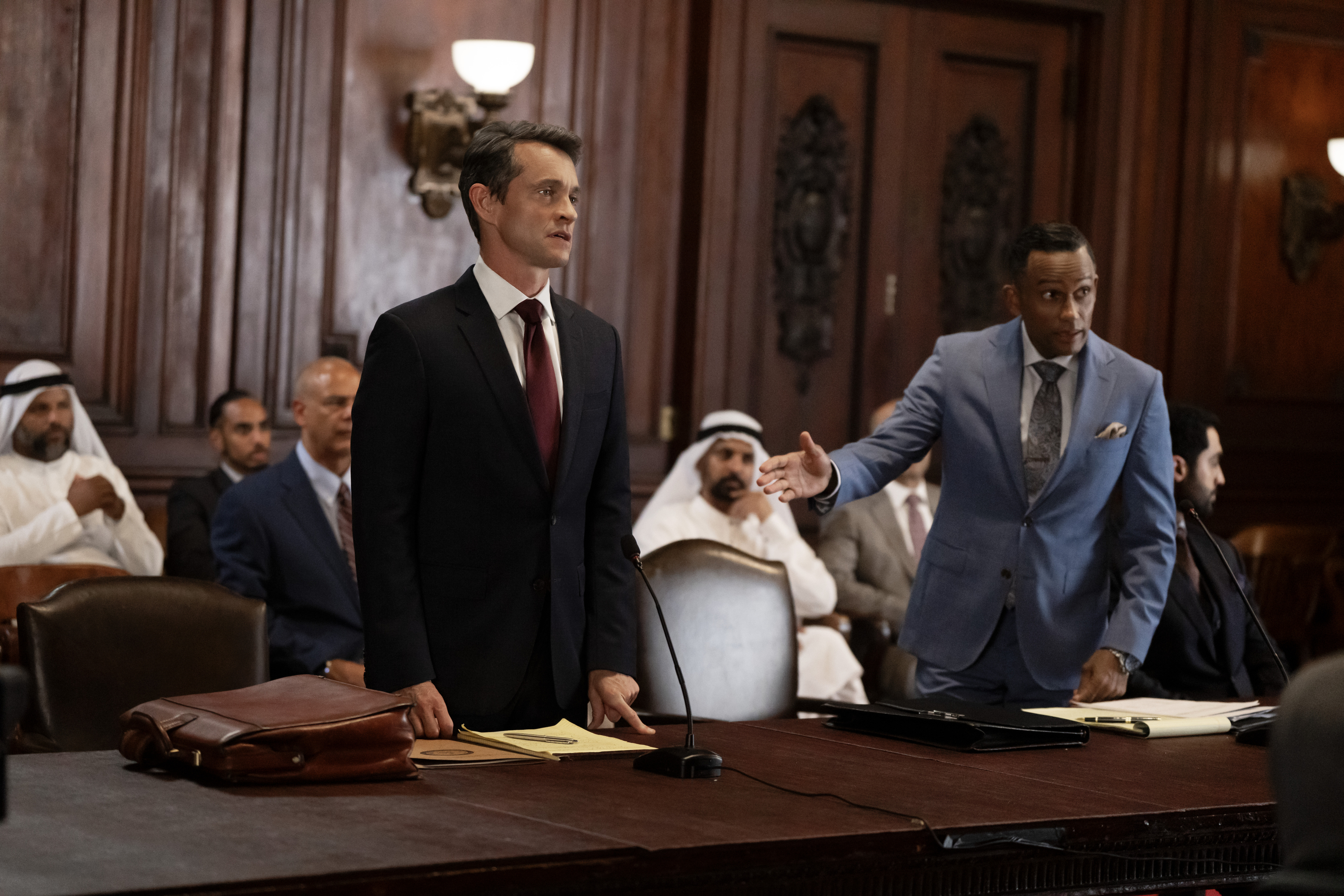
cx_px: 672
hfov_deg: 24.5
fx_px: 3098
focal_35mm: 83
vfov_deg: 16.5
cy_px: 448
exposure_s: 1/200
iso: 8000
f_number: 2.8
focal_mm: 83
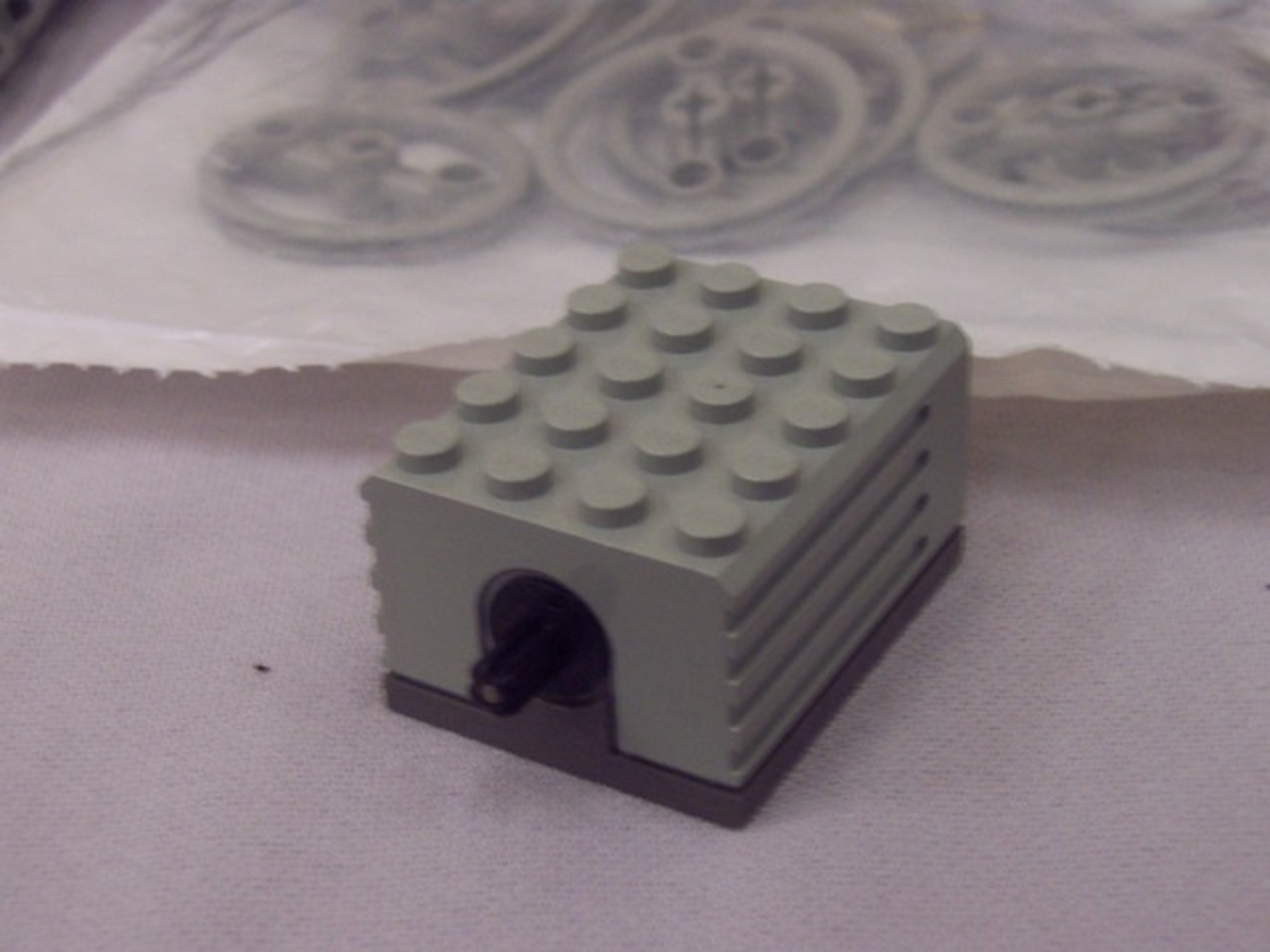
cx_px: 635
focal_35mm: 83
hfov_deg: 23.6
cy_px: 476
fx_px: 3045
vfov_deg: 17.8
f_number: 4
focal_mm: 12.8
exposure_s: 1/15
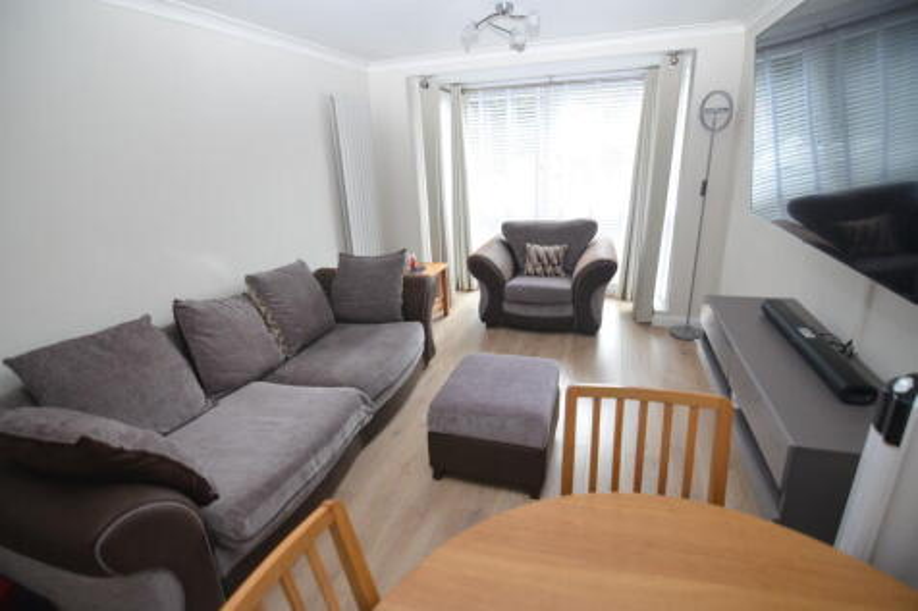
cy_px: 306
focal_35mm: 16
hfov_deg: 95.0
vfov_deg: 72.0
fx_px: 421
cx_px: 459
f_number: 2.8
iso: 1100
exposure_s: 1/30
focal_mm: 11
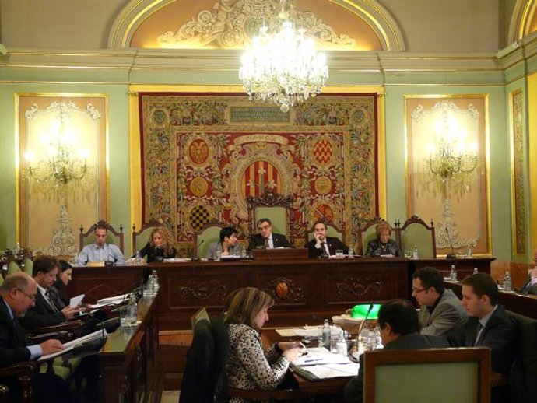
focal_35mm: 46
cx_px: 268
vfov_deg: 31.5
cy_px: 202
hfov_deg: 41.2
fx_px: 714
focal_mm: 7.5
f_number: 3.2
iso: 200
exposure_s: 1/8
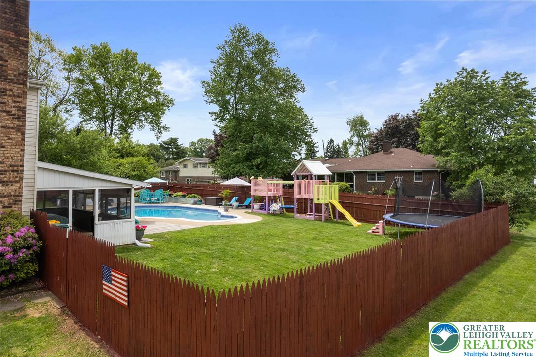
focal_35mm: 22
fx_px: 327
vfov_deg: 57.2
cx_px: 268
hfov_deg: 78.6
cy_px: 178
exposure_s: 1/730
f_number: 2.8
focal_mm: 8.38
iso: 100
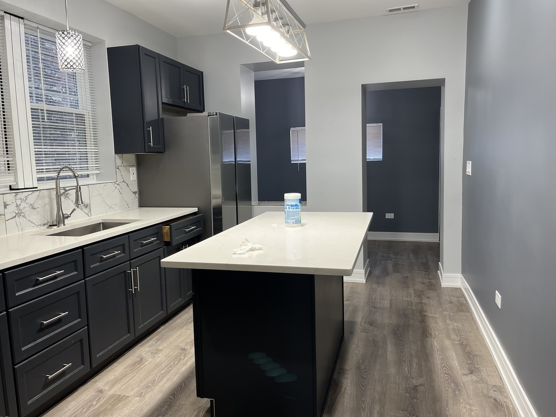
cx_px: 273
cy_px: 208
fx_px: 434
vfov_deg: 51.3
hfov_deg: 65.3
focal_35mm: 27
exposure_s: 1/60
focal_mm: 5.1
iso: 64
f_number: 1.6
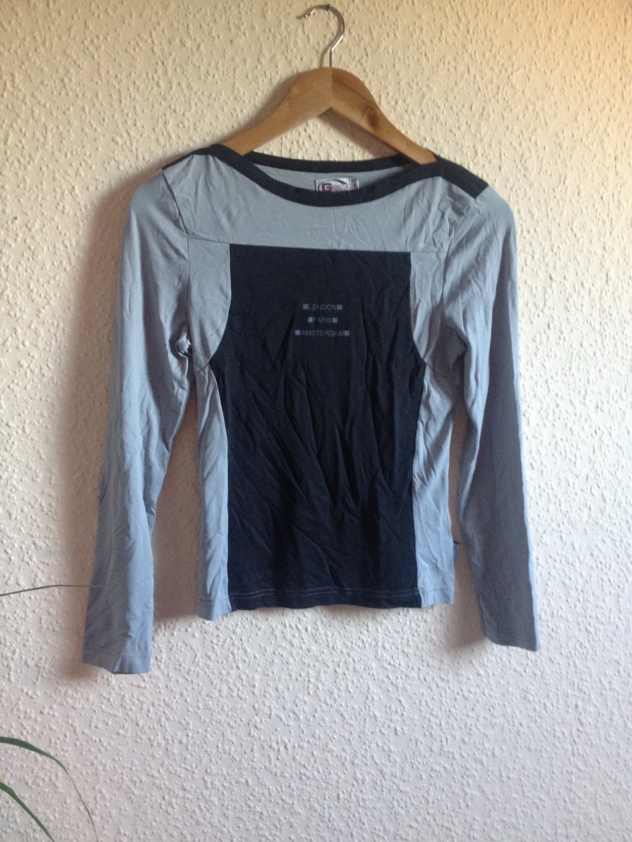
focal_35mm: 35
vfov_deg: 52.6
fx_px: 852
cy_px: 421
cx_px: 316
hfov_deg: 40.7
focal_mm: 4.28
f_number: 2.4
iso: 200
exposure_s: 1/20
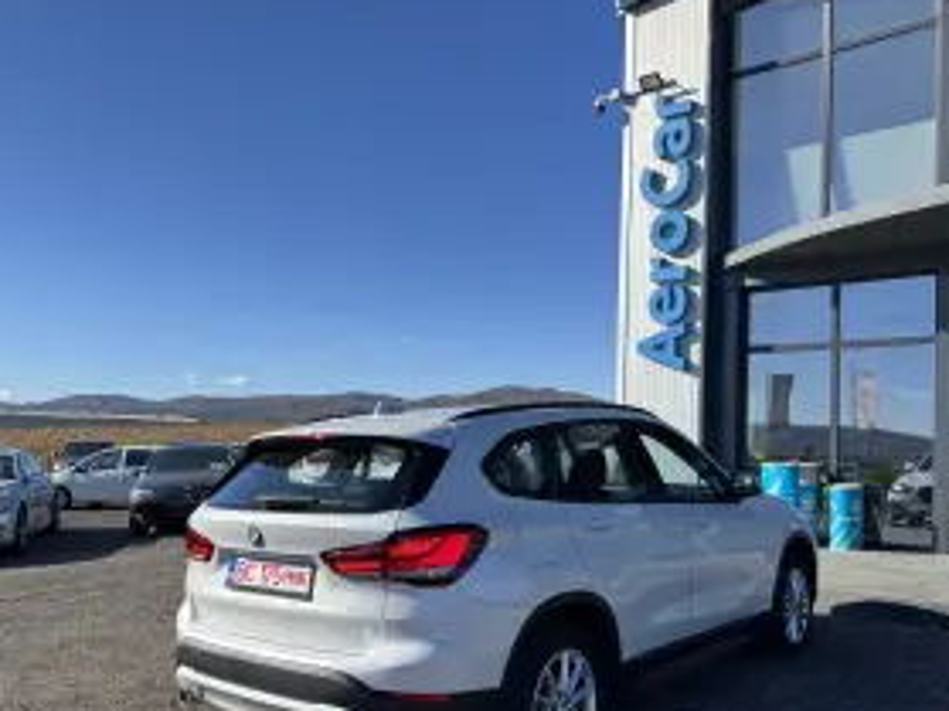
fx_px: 850
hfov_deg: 58.3
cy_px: 425
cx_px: 442
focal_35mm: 31
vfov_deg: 45.2
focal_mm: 6.76
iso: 80
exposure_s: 1/1980
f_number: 1.78
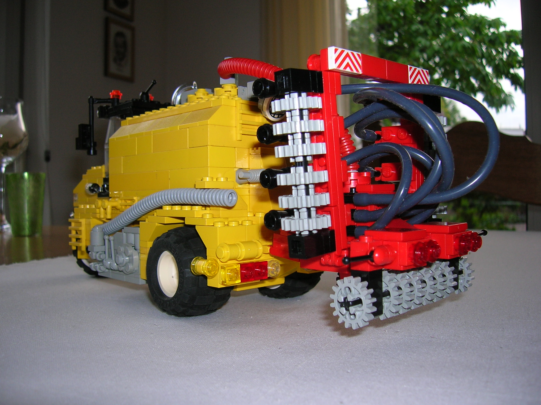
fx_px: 531
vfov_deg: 41.7
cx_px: 270
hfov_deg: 54.0
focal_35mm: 34
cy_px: 202
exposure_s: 1/60.1
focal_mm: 5.7
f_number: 2.9
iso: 50
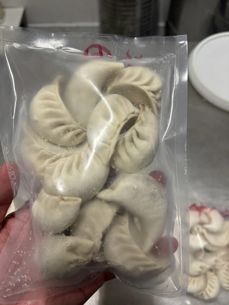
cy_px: 152
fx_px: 212
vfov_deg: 71.6
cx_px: 114
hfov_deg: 56.8
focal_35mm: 24
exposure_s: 1/50
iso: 200
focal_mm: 6.76
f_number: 1.78
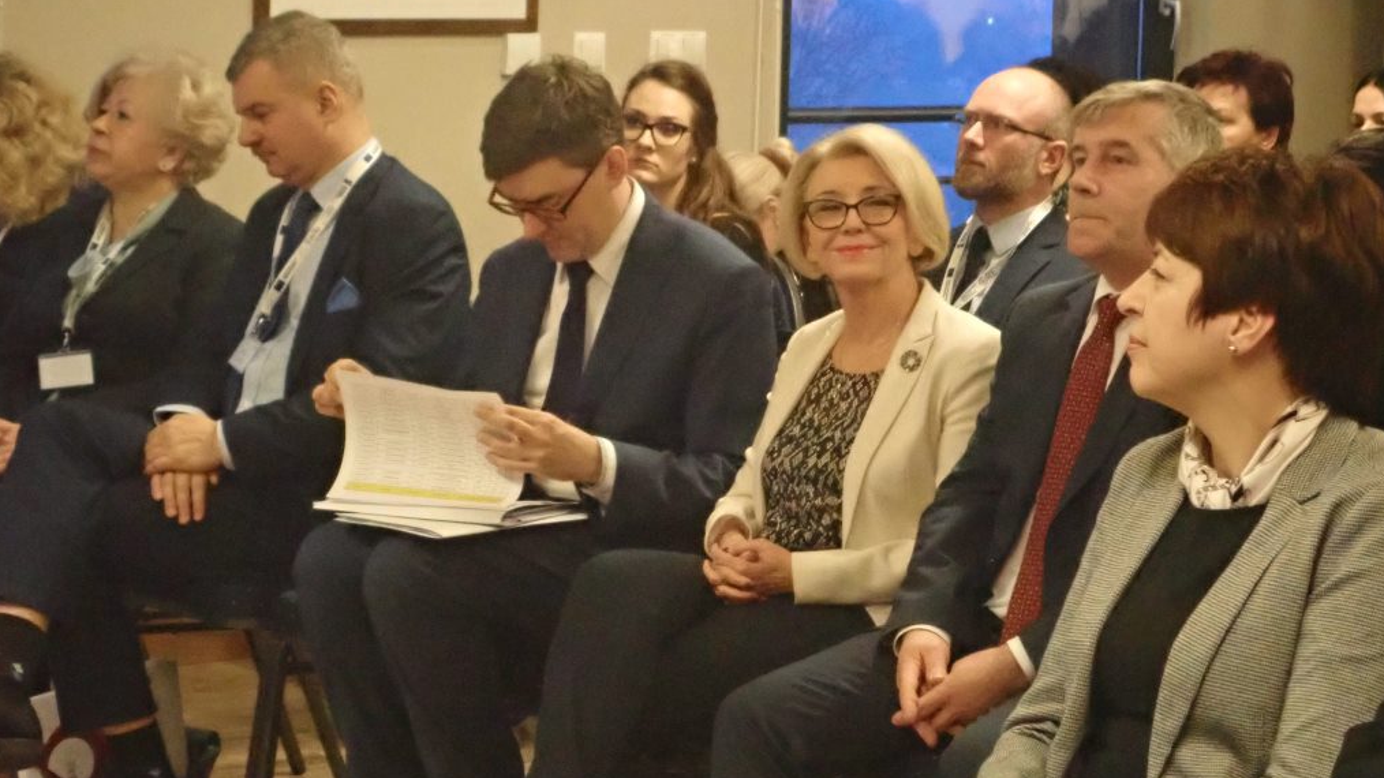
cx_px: 693
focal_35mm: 110
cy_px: 336
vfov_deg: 11.0
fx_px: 4036
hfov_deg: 19.5
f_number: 4.9
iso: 3200
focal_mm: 18
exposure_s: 1/80
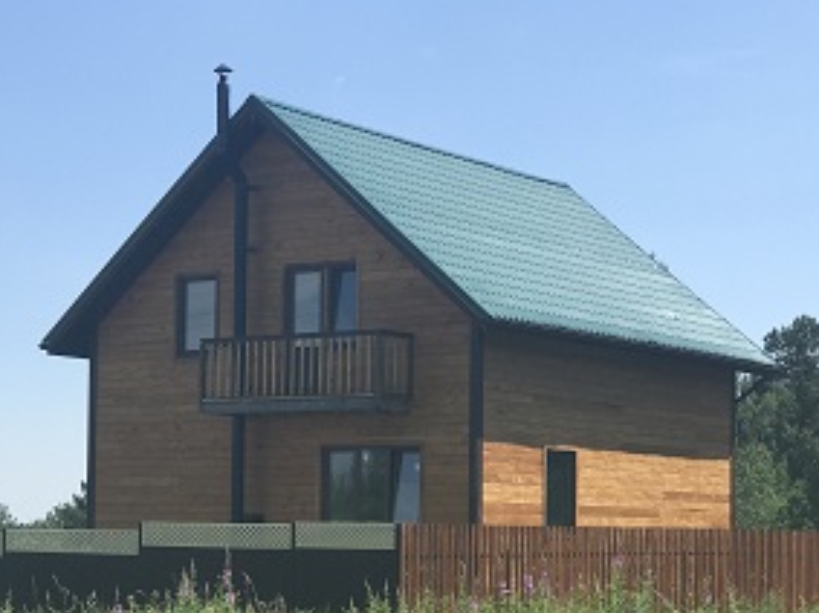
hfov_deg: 22.4
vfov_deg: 16.9
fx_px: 2058
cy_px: 434
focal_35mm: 87
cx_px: 281
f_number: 2.8
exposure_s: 1/791
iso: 20
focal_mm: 6.6
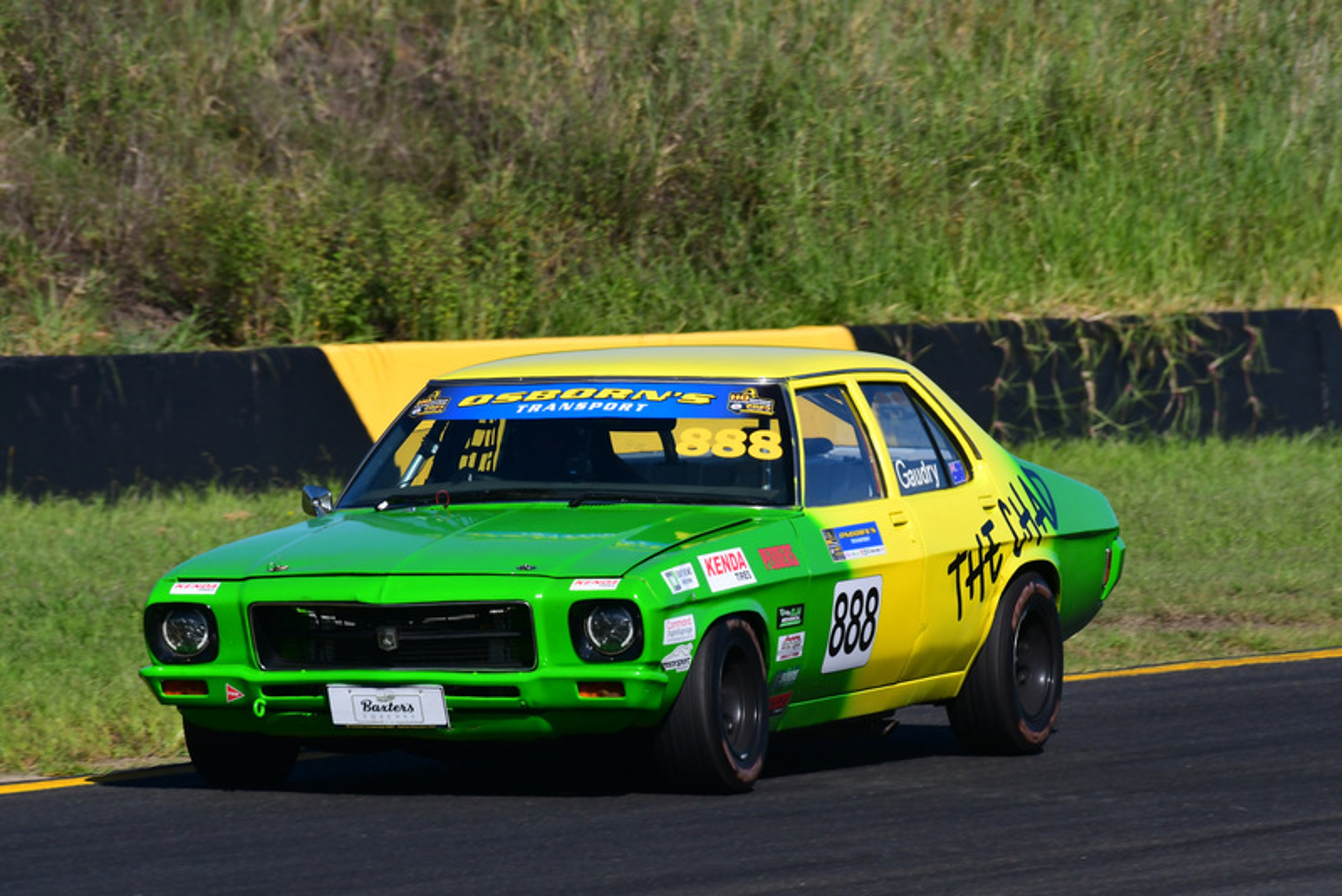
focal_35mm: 750
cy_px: 448
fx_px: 27967
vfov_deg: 1.8
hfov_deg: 2.7
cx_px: 671
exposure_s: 1/640
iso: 400
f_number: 13
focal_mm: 500
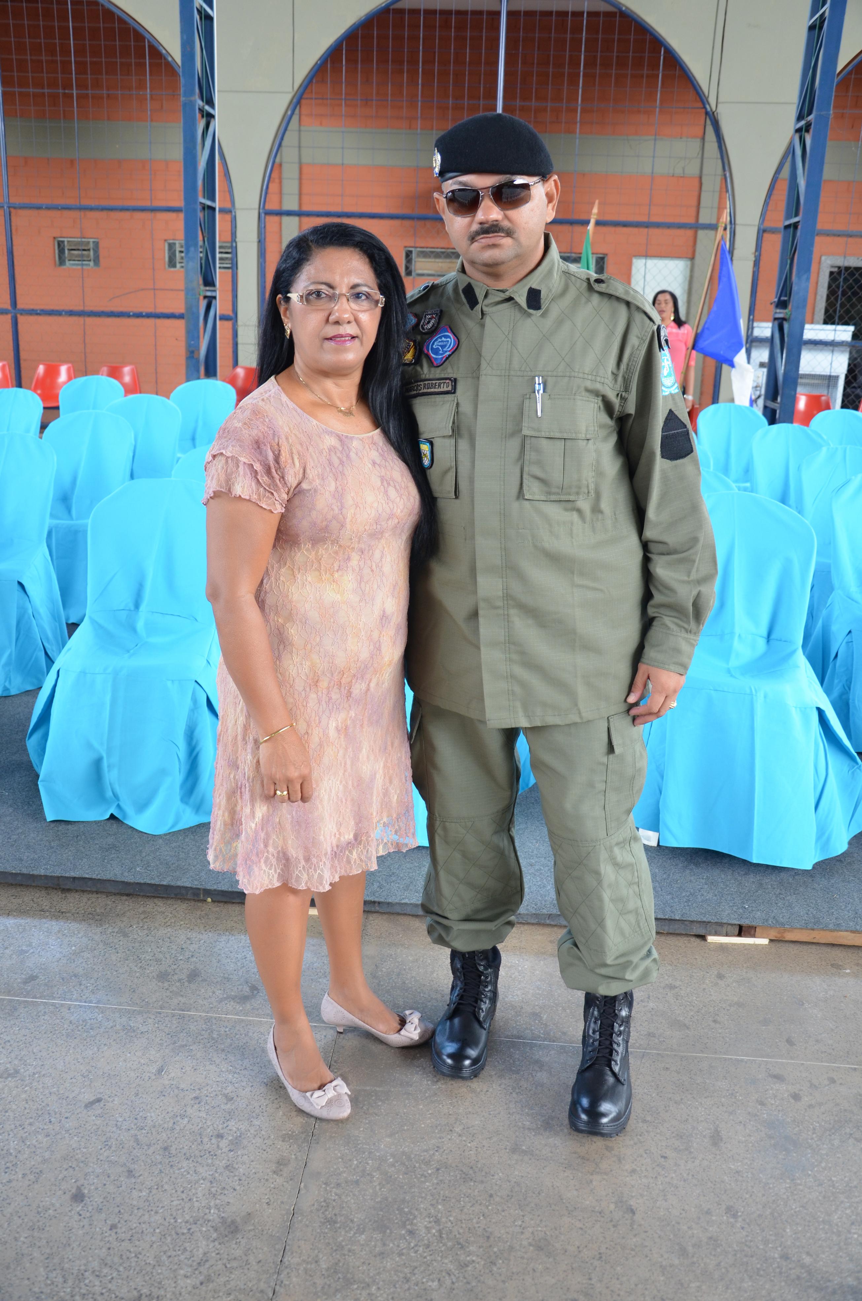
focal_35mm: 32
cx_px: 431
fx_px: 1136
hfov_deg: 41.5
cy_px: 650
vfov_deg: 59.6
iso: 400
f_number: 4.5
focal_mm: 21
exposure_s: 1/80
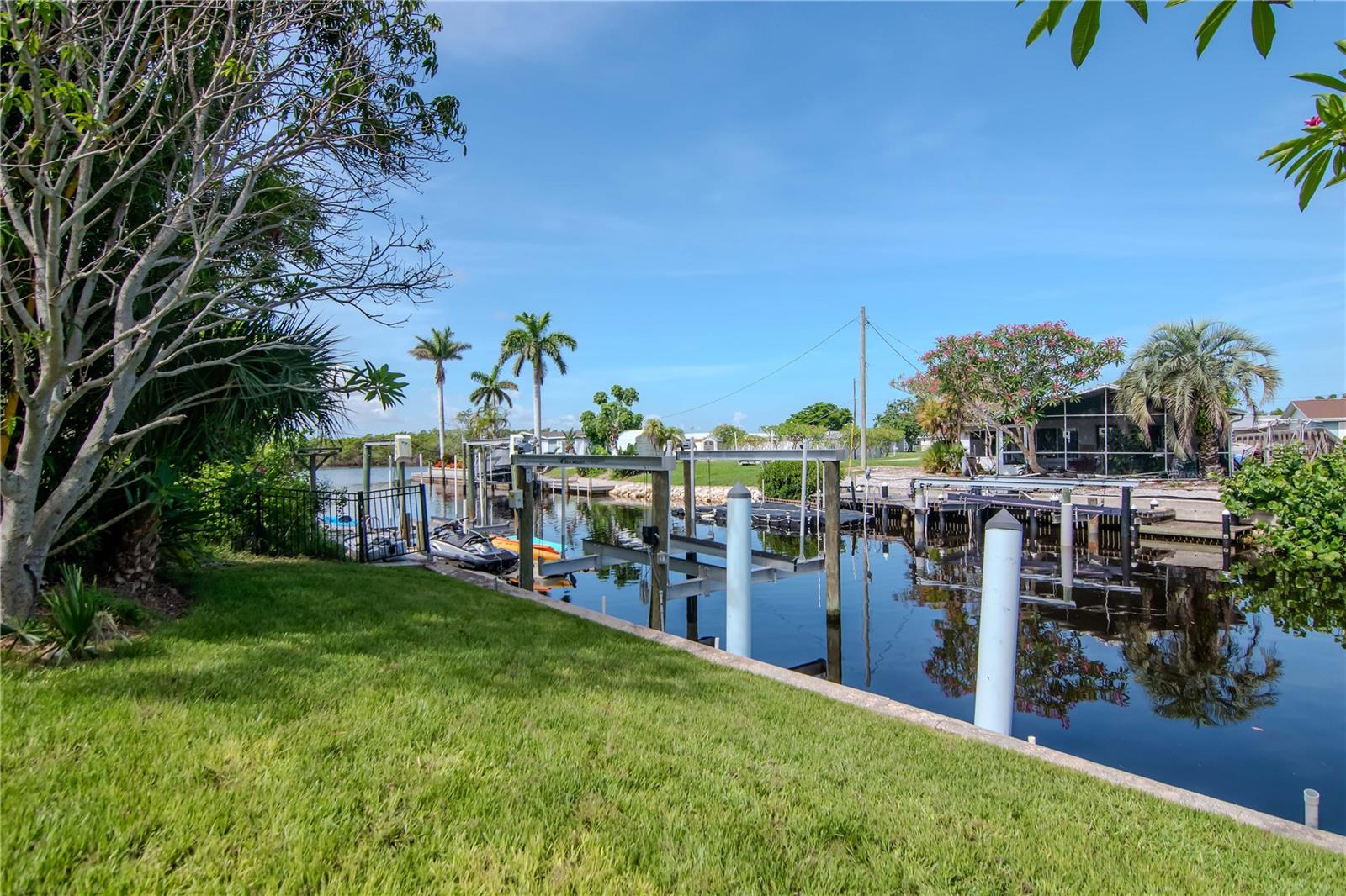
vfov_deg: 63.2
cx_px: 673
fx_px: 729
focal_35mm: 20
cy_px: 448
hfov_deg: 85.4
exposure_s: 1/1600
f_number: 7.1
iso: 800
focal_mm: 13
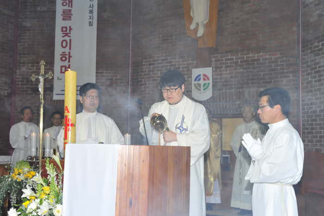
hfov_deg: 38.2
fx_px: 468
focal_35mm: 52
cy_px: 108
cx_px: 162
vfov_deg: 26.0
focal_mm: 52
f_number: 5.6
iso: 200
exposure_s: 1/60
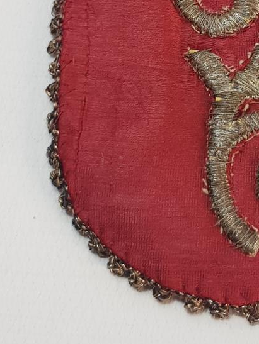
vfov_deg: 32.0
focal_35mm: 57
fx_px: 568
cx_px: 240
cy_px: 31
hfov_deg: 24.8
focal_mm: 4.3
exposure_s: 1/100
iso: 50
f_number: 1.7
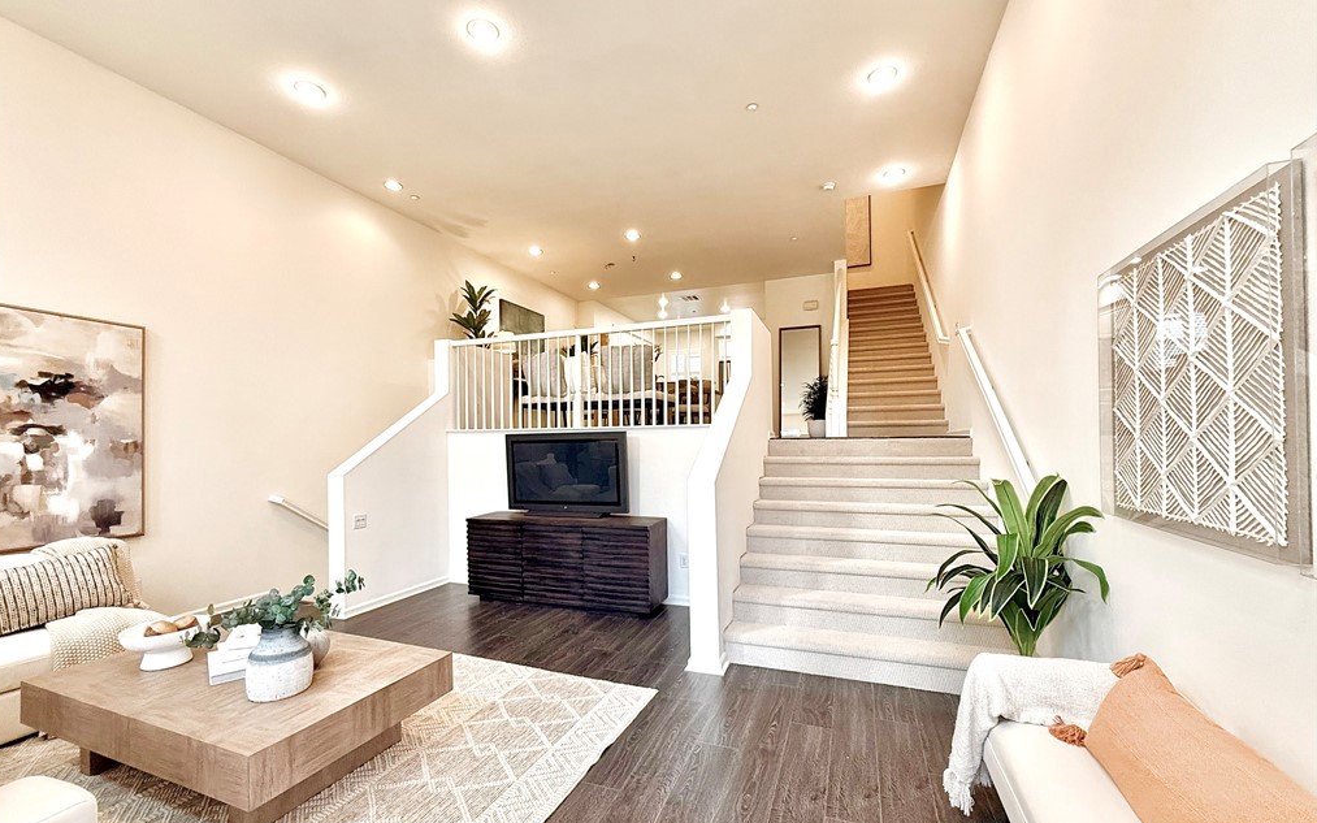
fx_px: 538
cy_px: 437
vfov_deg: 74.7
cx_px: 653
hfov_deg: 101.5
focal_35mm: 15
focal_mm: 2.22
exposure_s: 1/120
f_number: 2.2
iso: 200
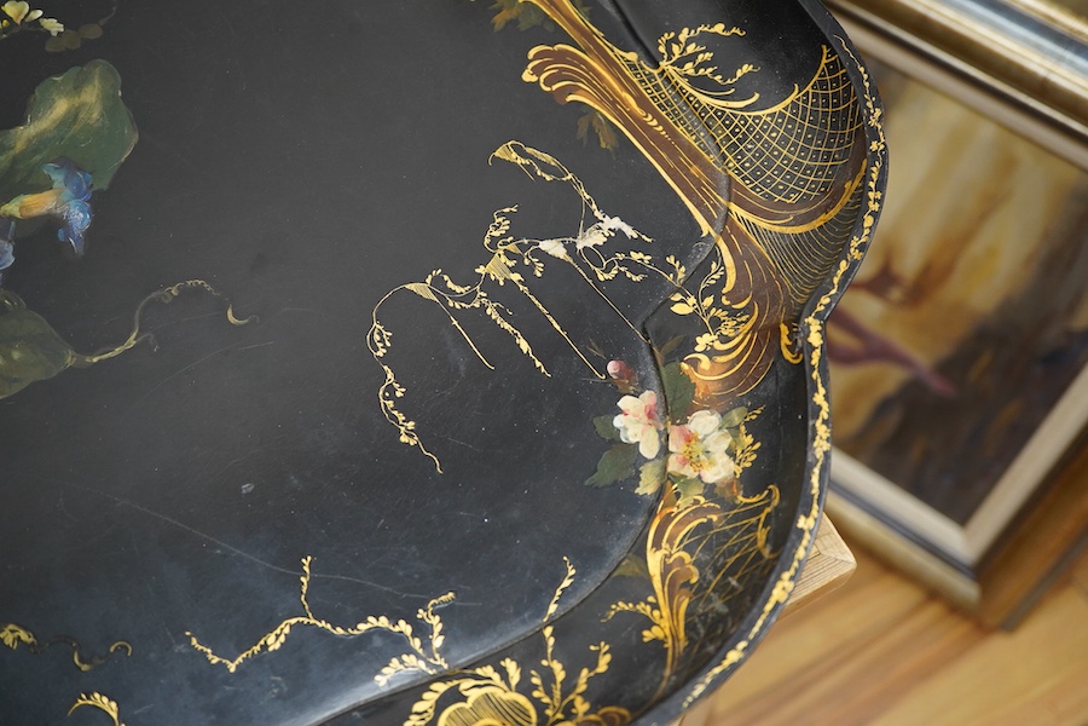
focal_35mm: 45
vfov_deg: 29.9
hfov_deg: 43.6
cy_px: 363
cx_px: 544
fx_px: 1360
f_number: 6.3
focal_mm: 30
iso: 1250
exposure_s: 1/125
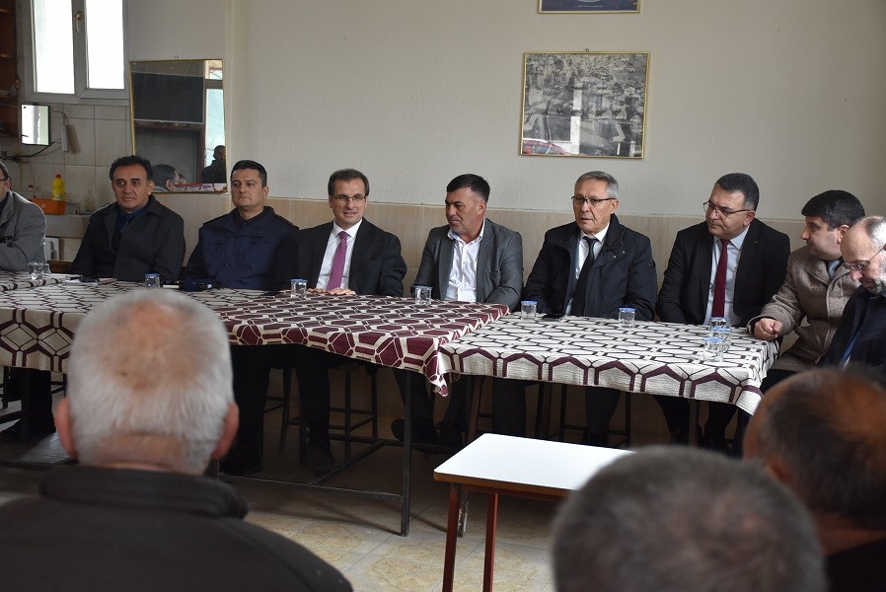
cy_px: 296
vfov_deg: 26.5
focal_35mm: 51
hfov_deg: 38.9
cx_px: 443
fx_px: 1256
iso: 800
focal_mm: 34
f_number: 4.5
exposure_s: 1/80
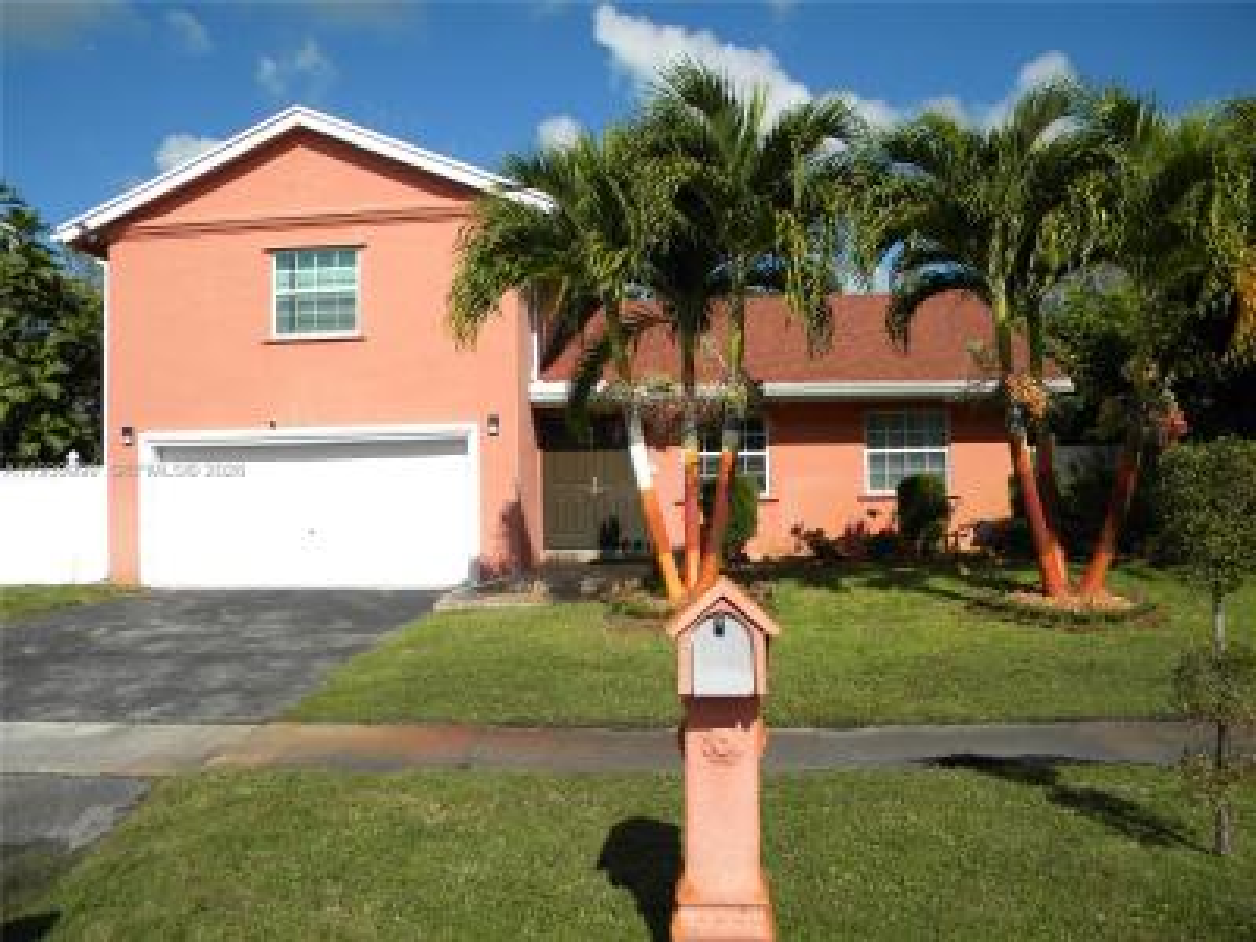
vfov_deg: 49.7
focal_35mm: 28
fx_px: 1016
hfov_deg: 63.4
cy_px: 471
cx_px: 628
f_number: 7
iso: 80
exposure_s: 1/396
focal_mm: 5
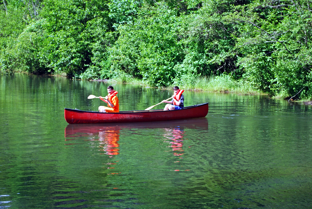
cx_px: 156
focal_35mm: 78
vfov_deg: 17.5
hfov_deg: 26.0
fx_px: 677
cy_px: 104
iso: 100
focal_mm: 52
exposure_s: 1/125
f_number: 6.3
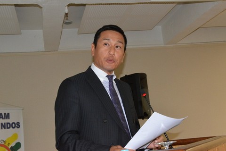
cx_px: 113
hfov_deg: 39.6
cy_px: 76
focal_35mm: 50
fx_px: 314
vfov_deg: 27.0
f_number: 11
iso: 6400
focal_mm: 50
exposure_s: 1/60
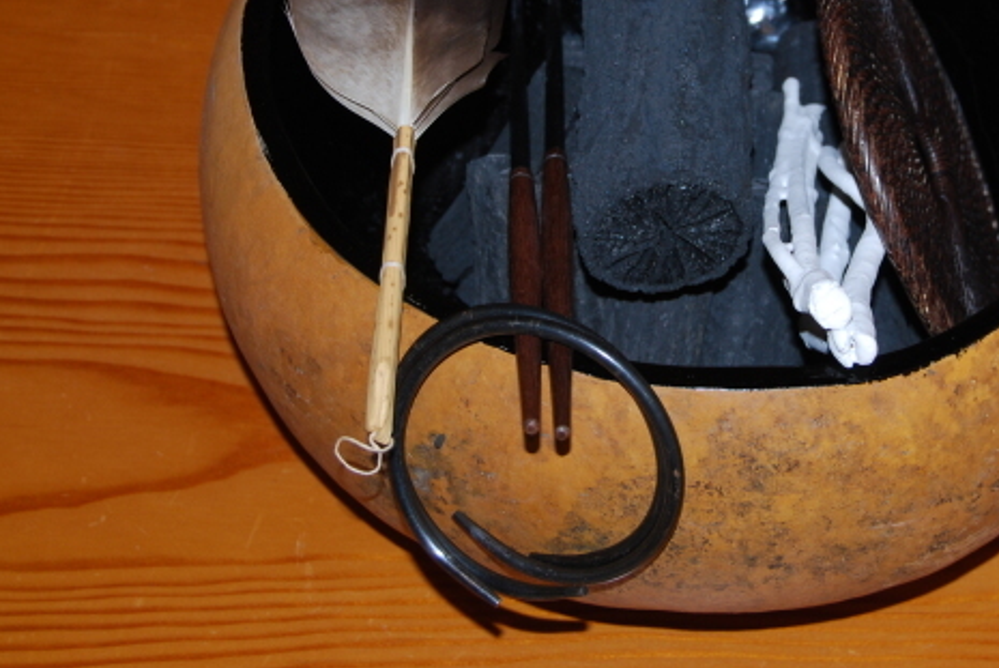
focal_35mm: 98
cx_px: 670
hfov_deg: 20.7
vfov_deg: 13.9
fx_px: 2722
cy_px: 124
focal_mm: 38
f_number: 5
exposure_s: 1/60
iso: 200
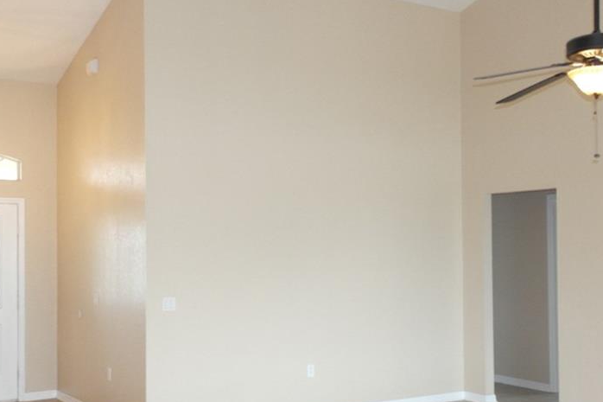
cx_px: 279
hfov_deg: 44.5
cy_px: 238
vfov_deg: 30.4
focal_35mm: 44
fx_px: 737
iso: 400
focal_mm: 20
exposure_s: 1/40
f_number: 3.5
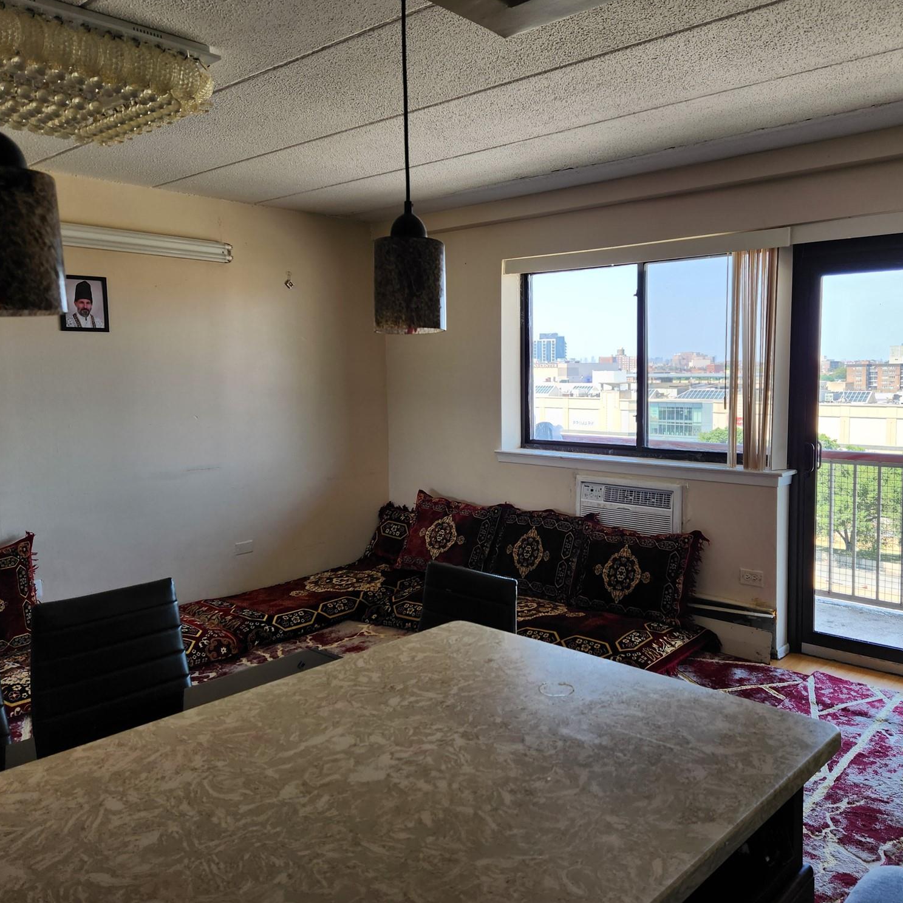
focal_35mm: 28
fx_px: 826
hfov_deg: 57.0
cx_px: 520
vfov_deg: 57.3
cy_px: 452
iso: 64
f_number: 1.8
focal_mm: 5.4
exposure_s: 1/180
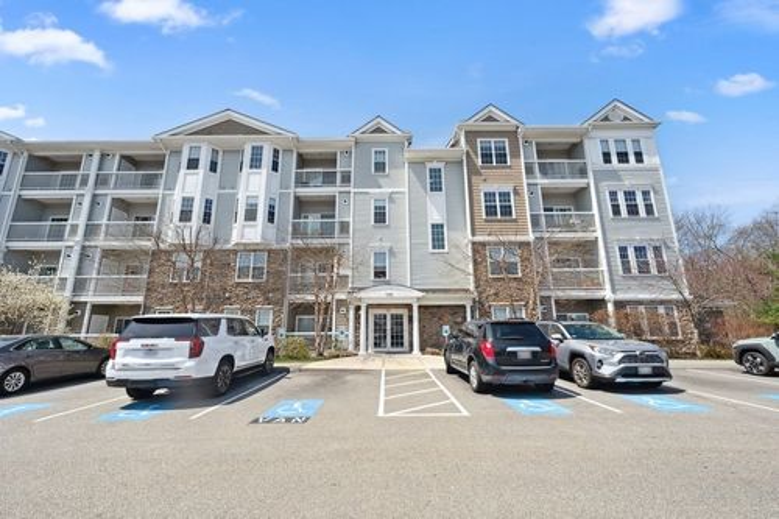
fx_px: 303
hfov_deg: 104.3
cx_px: 390
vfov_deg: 81.2
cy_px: 260
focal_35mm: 14
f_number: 8
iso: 100
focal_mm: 14
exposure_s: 1/320
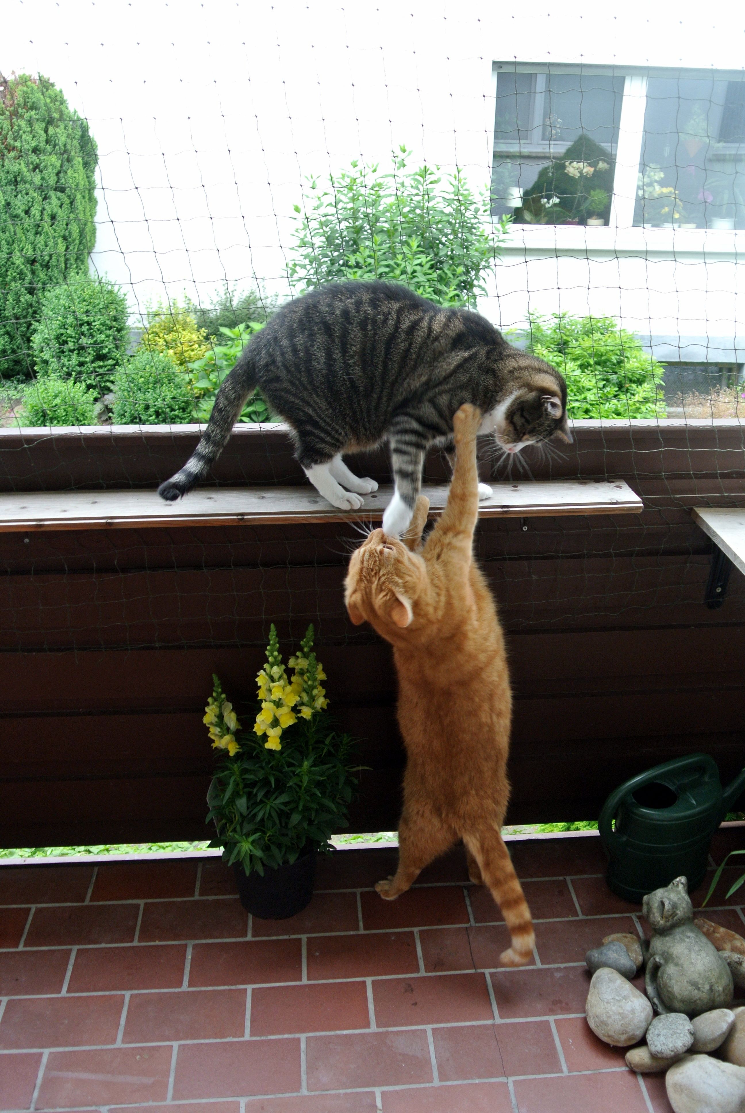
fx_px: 898
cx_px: 372
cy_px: 556
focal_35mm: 29
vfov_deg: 63.6
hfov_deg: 45.1
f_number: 3.5
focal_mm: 11
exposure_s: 1/125
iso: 220
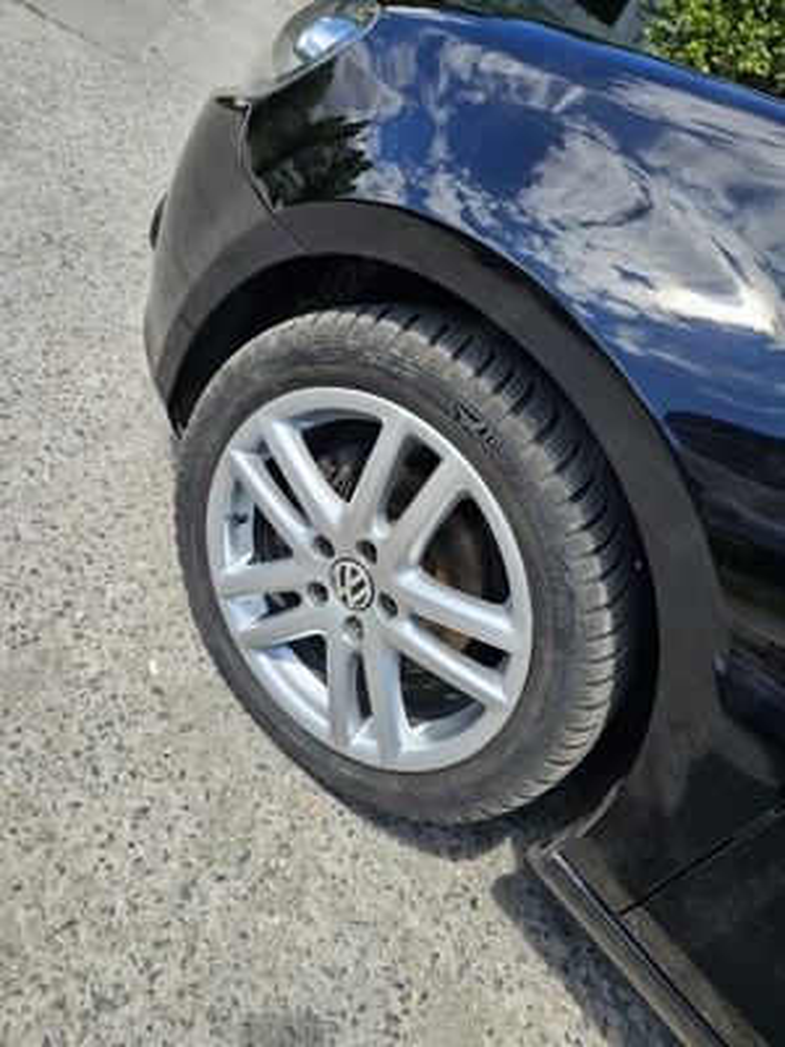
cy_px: 524
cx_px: 392
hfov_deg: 58.9
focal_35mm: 23
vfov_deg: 73.9
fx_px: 695
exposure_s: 1/357
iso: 10
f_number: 1.7
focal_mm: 6.3
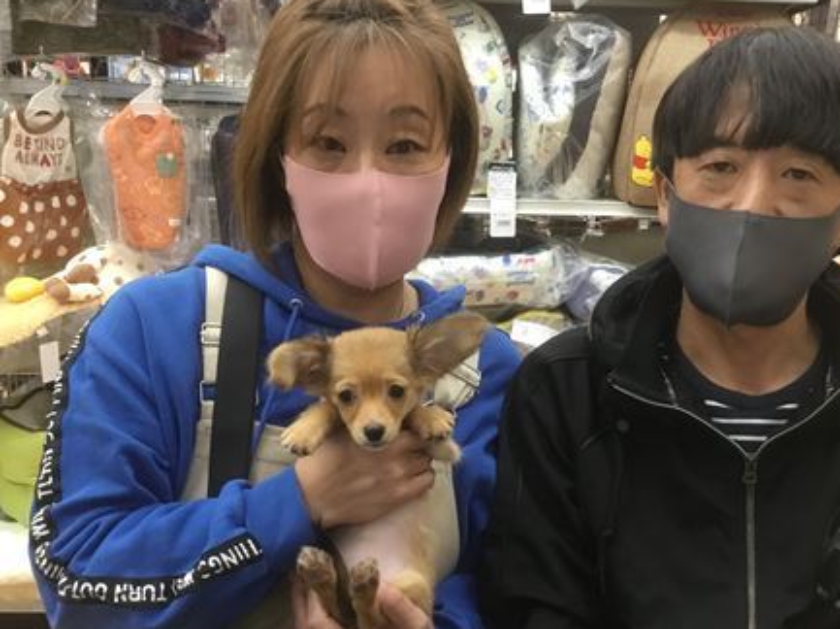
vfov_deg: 33.2
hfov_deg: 43.8
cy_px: 429
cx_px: 458
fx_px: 1043
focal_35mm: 43
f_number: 2.4
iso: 100
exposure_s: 1/30
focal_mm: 3.3
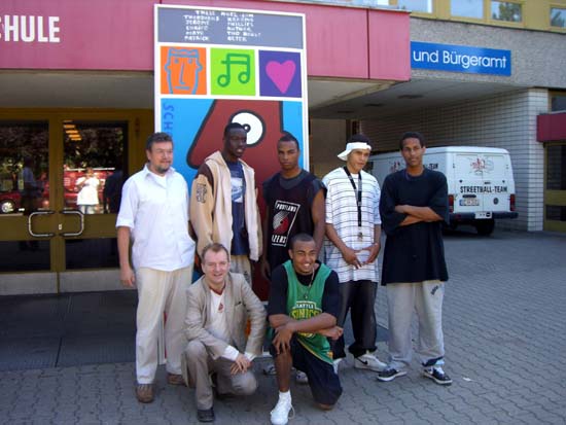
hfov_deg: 49.0
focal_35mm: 38
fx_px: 622
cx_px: 283
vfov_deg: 37.7
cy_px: 212
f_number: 2.7
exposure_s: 1/160
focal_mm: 6.2
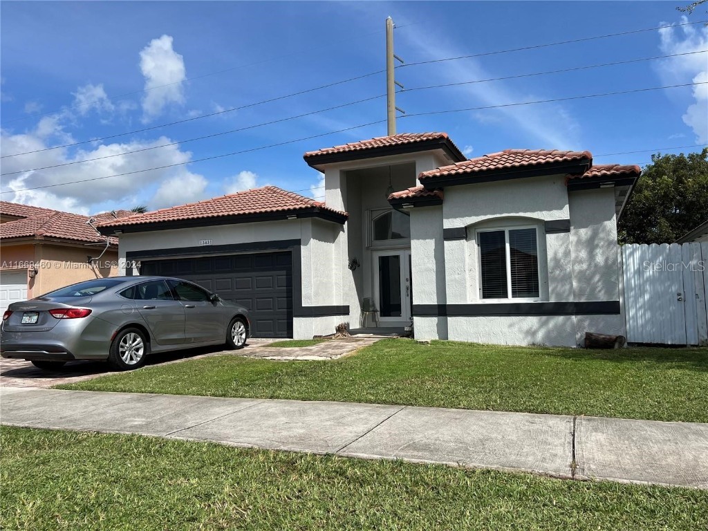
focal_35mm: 26
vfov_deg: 53.1
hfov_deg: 67.3
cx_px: 354
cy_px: 266
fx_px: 532
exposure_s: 1/4630
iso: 50
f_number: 1.5
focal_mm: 5.7
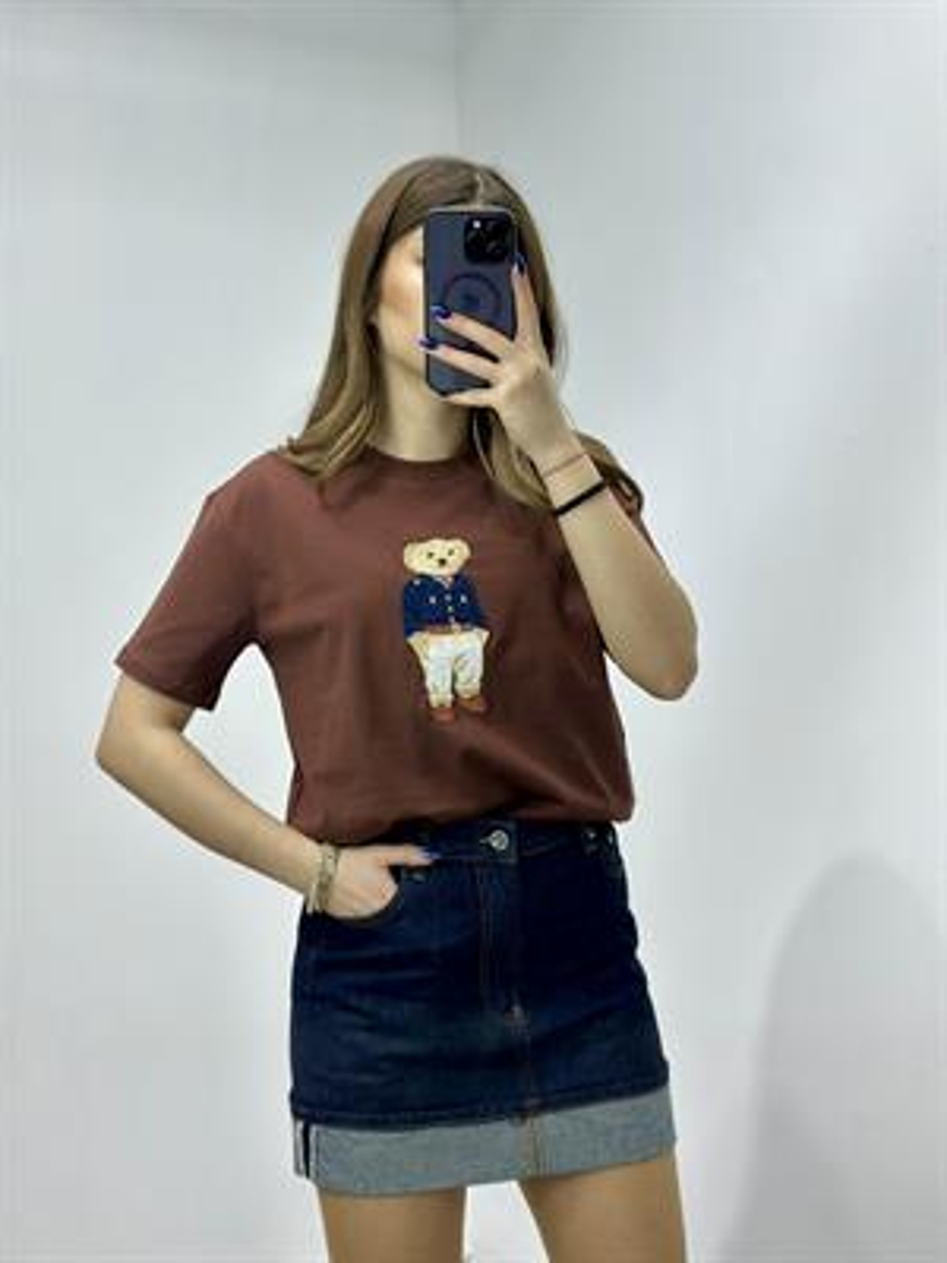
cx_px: 474
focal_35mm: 48
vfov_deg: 39.7
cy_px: 632
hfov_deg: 30.3
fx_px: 1751
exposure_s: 1/246
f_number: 1.78
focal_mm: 6.86
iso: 80
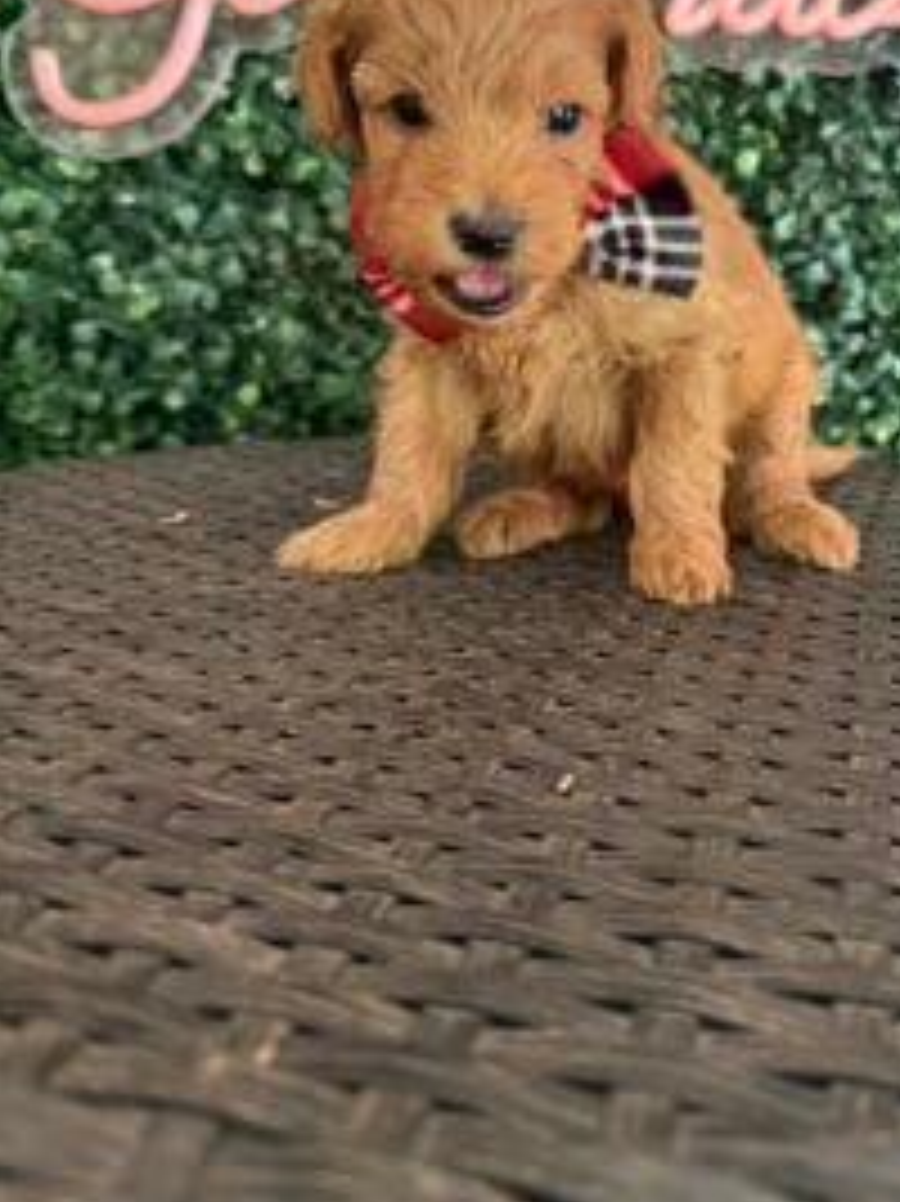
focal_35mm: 36
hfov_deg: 38.7
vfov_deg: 50.5
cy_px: 410
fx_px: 1249
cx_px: 666
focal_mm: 6.76
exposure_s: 1/60
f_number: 1.78
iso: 400
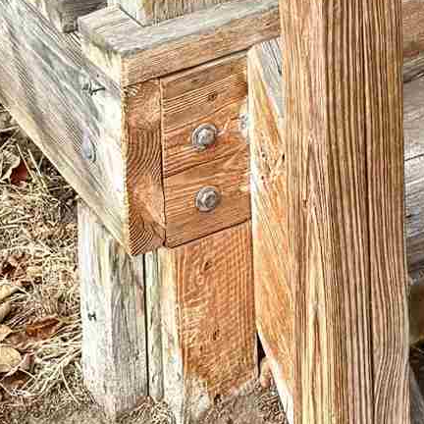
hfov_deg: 11.0
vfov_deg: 9.9
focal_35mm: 151
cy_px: -657
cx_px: 702
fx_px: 2093
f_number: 1.78
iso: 80
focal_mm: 6.76
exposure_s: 1/1464
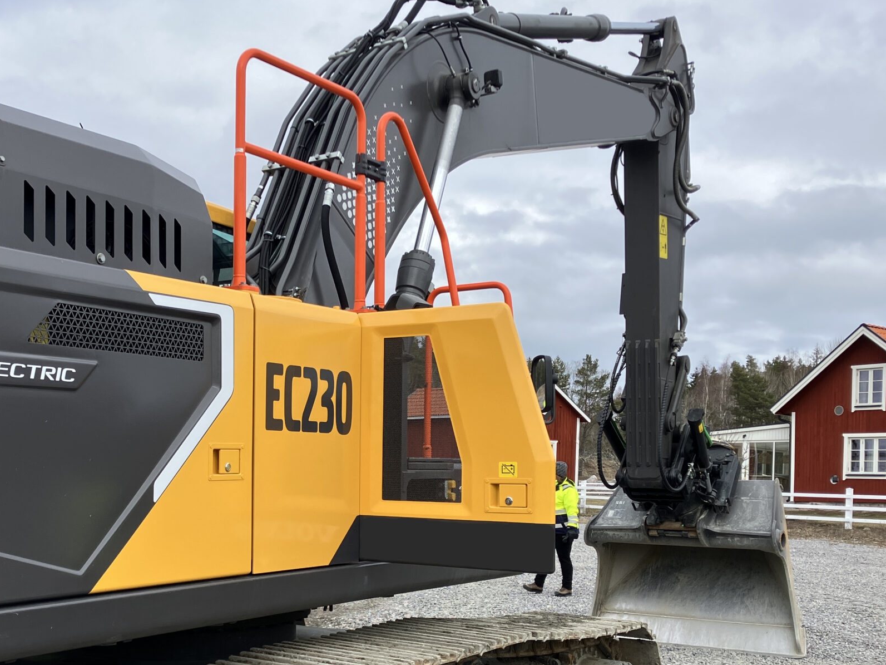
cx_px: 318
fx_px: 1152
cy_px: 471
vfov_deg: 31.8
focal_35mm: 45
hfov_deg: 41.7
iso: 32
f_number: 1.8
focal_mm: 4
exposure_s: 1/1056
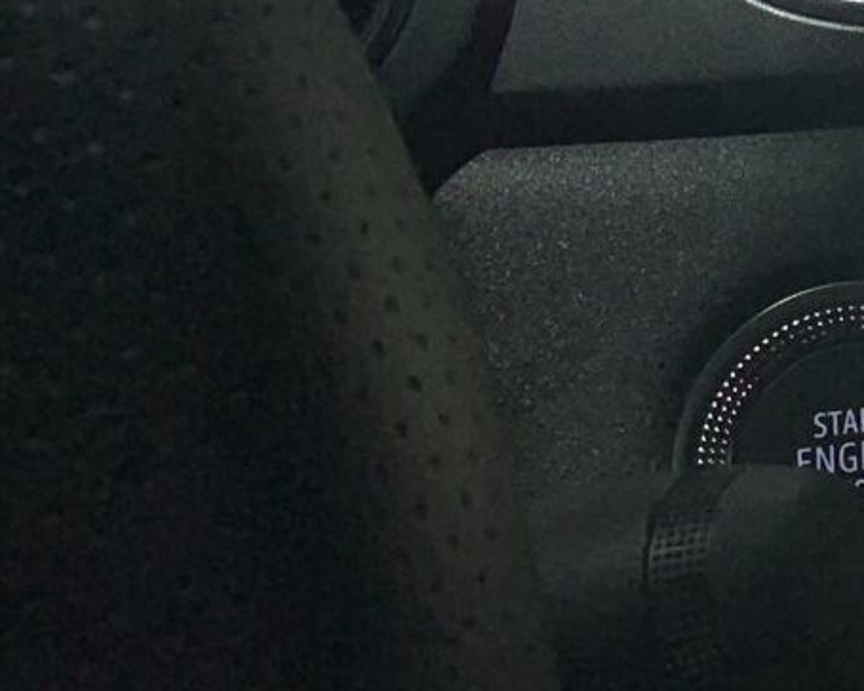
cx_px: 2156
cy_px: -402
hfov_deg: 11.1
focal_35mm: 143
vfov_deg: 10.4
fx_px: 3656
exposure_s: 1/154
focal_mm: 4.25
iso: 25
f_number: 1.8
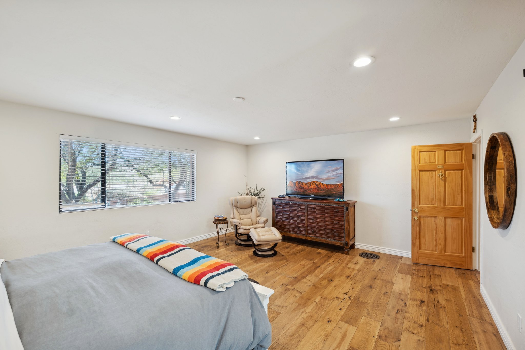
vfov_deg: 81.2
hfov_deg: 104.3
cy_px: 175
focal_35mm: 14
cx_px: 262
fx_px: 204
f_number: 8
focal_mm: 14
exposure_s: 1/10
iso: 400
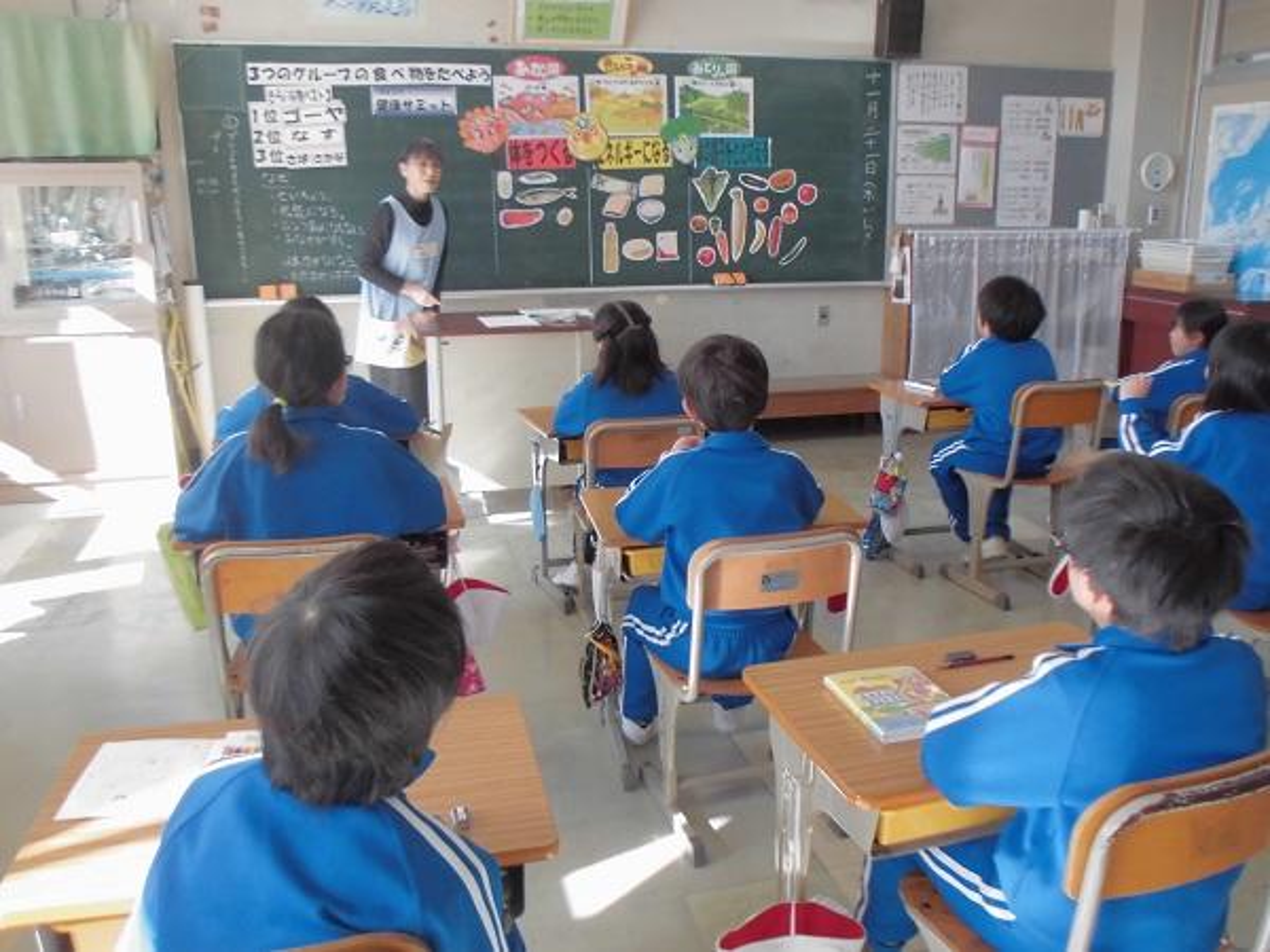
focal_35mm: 29
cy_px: 476
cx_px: 635
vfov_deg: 48.2
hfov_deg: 61.7
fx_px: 1064
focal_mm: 5.3
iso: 200
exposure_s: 1/60
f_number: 3.7
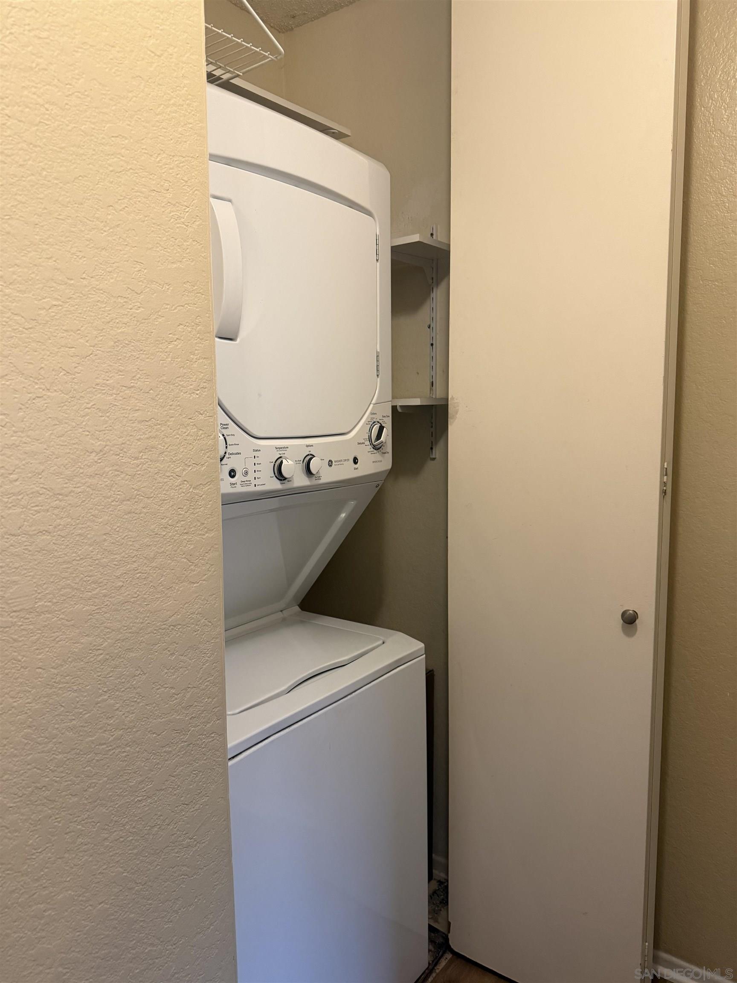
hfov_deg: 56.8
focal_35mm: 24
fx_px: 681
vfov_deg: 71.6
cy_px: 492
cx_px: 368
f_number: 1.78
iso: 320
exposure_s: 1/60
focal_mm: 6.76
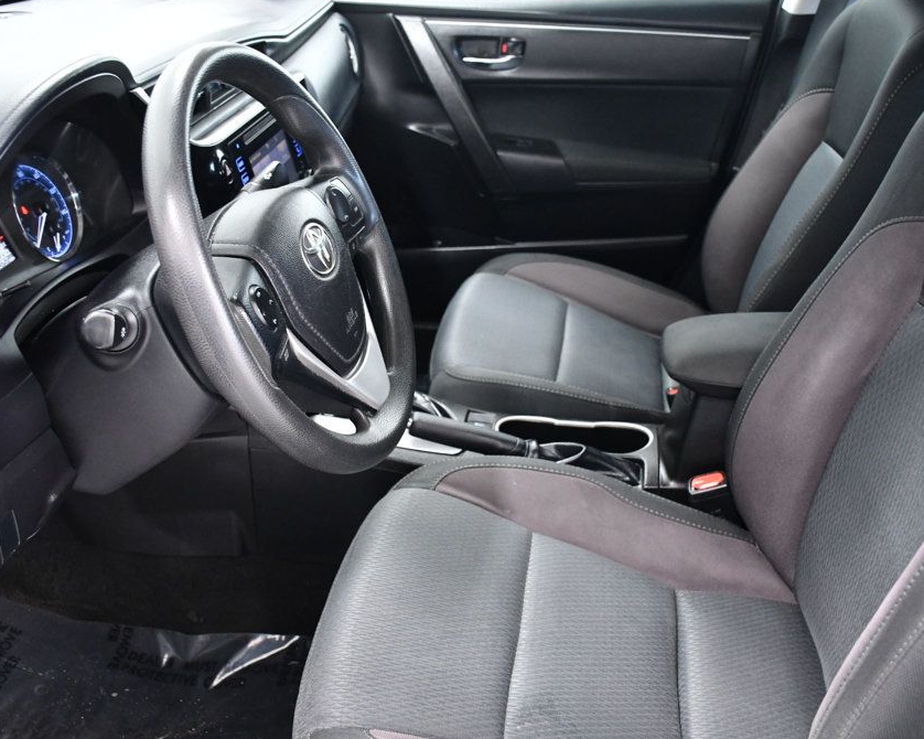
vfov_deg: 38.2
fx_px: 1066
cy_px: 364
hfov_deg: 46.9
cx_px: 464
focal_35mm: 39
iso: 2500
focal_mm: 23
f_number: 4.5
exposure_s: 1/80
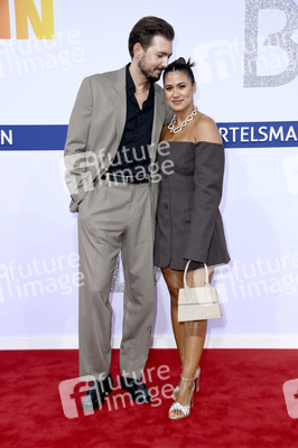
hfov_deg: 30.5
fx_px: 547
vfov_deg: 44.5
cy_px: 224
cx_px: 149
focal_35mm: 44
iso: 800
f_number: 5.6
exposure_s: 1/200
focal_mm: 44
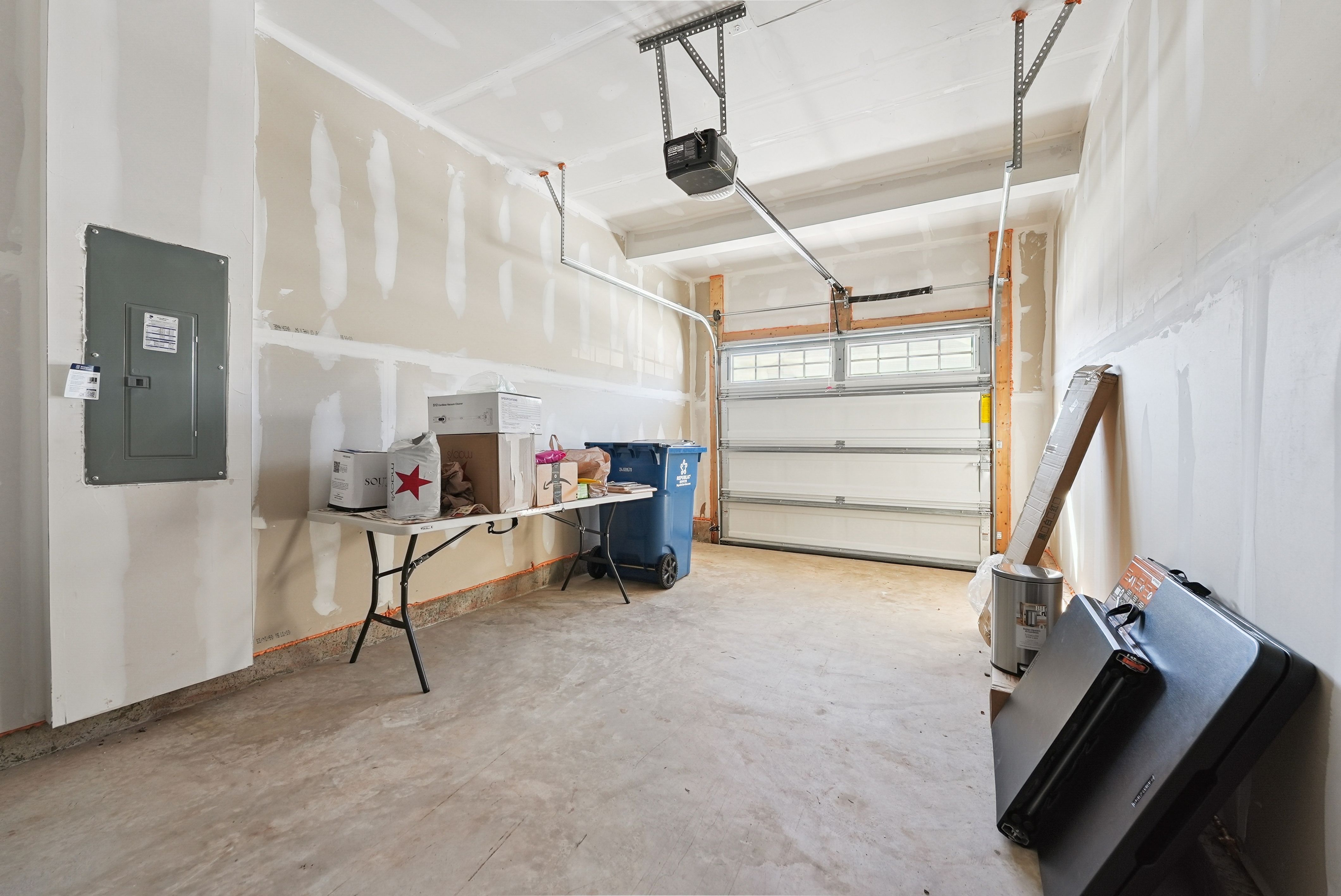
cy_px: 448
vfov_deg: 81.3
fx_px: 522
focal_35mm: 14
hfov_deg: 104.2
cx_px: 670
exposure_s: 1/50
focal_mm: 14
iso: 400
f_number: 7.1
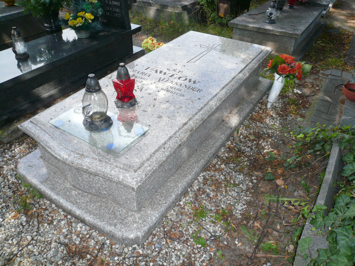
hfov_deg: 63.4
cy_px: 133
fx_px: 287
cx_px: 178
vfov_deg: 49.7
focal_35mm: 28
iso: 100
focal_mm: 4.6
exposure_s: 1/320
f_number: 2.8
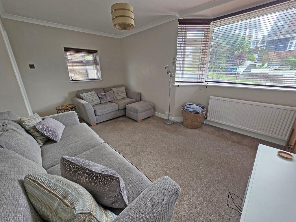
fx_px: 111
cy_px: 111
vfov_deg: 89.9
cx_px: 148
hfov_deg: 106.2
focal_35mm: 13
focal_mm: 2.2
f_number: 2.2
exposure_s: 1/50
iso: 100
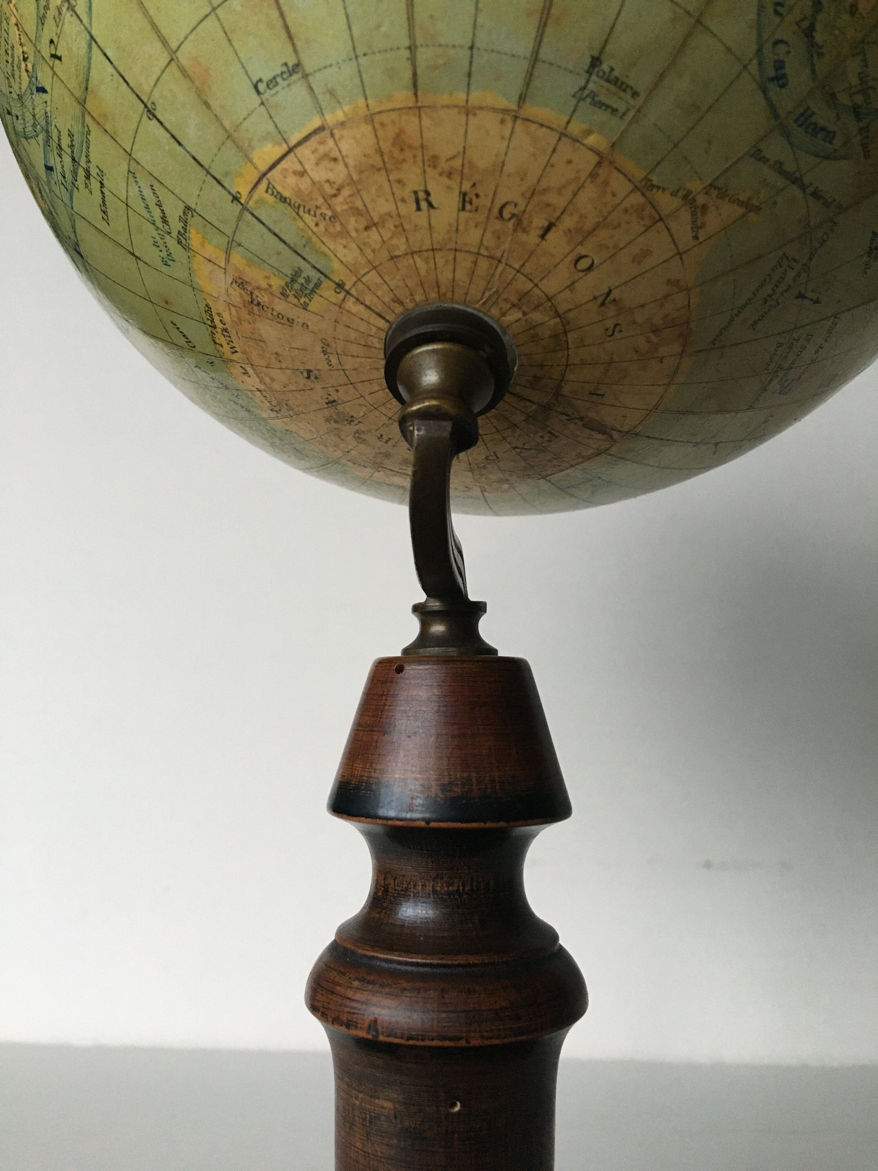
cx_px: 439
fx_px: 981
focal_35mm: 29
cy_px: 586
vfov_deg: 61.7
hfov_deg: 48.2
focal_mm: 4.15
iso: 200
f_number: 2.2
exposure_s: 1/20
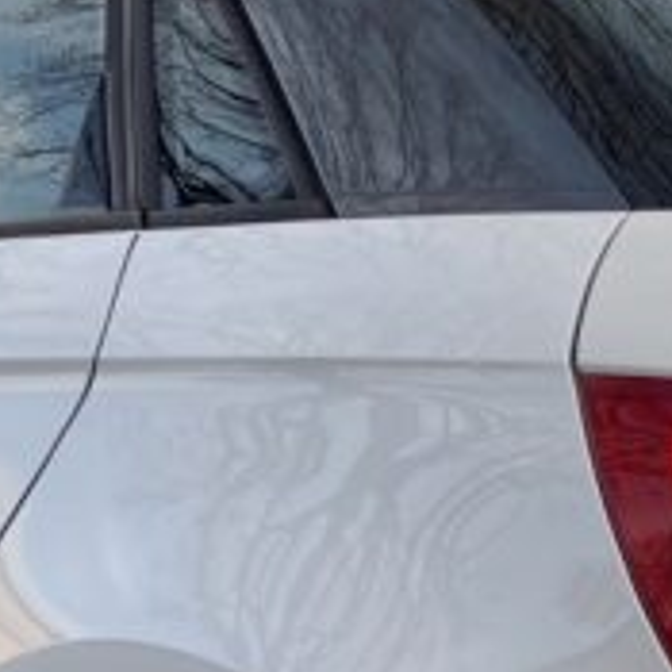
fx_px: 2306
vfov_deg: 16.3
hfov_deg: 16.6
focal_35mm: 105
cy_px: 668
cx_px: 388
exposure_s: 1/237
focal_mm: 4.25
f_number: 1.8
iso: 32
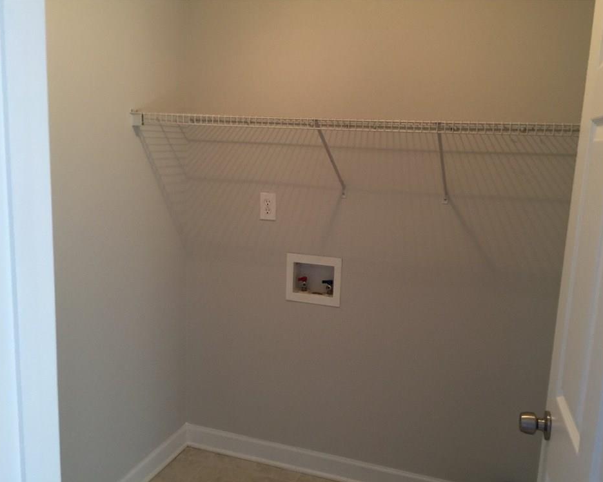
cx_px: 321
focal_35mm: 31
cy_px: 246
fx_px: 553
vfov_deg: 47.1
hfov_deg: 57.1
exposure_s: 1/15
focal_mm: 4.15
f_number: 2.2
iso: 50
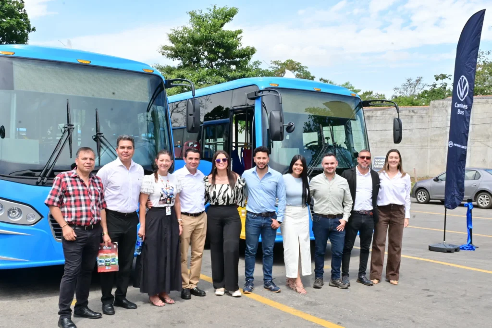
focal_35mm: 36
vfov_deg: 36.9
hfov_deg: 53.1
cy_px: 164
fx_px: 492
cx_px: 246
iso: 1000
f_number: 22
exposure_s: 1/200
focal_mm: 24
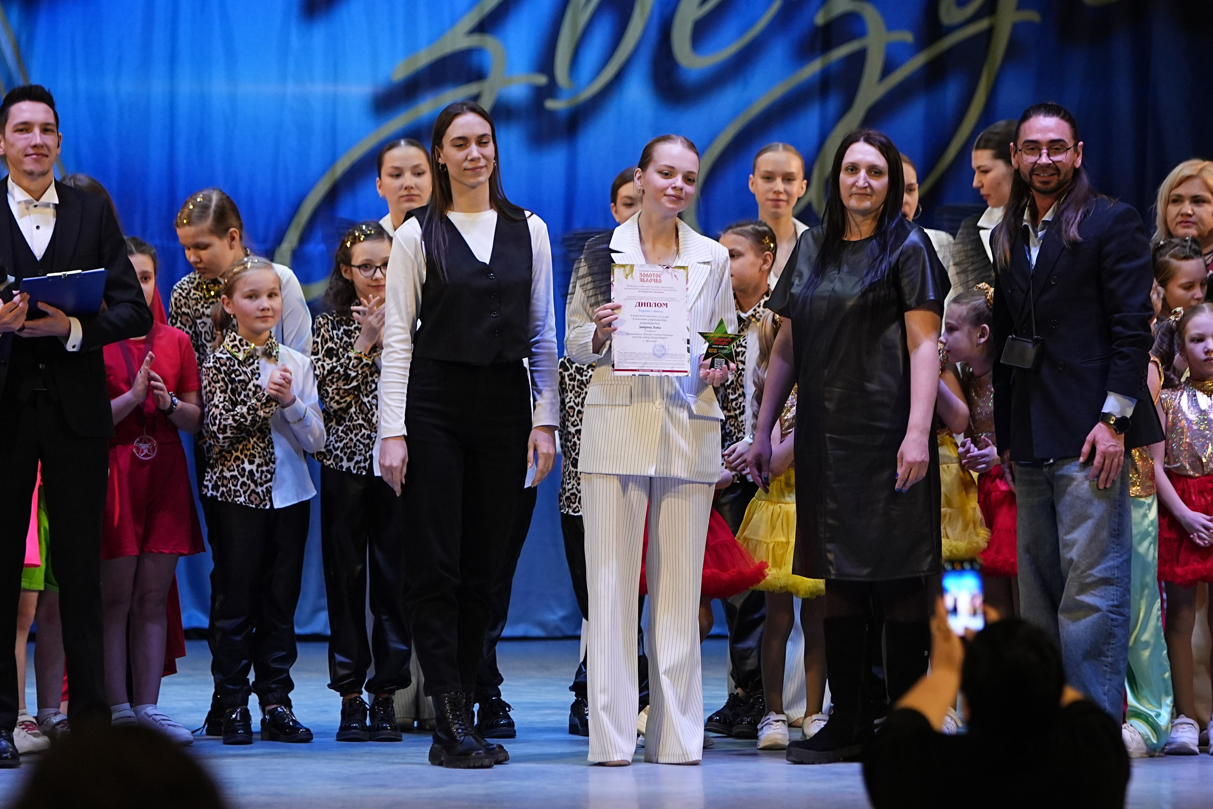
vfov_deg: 6.3
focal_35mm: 217
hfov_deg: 9.5
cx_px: 606
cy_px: 404
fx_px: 7312
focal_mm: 145
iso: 2000
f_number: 2.8
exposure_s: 1/400
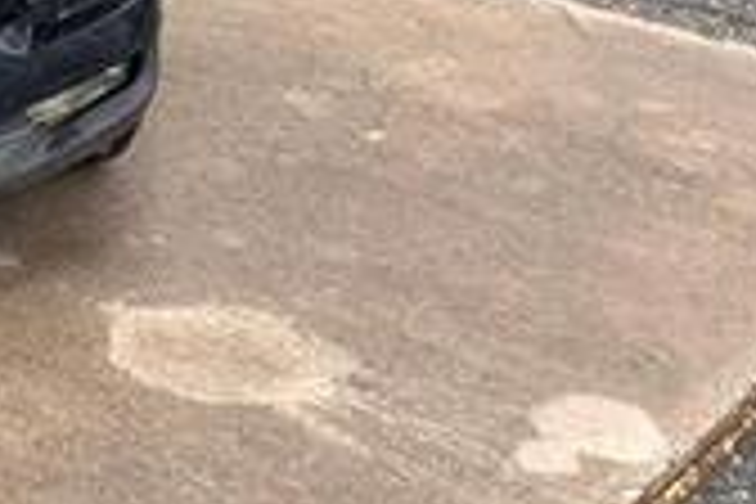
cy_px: -180
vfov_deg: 13.5
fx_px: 2037
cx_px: -315
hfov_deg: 18.9
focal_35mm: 97
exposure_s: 1/422
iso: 25
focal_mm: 3.3
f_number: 2.4
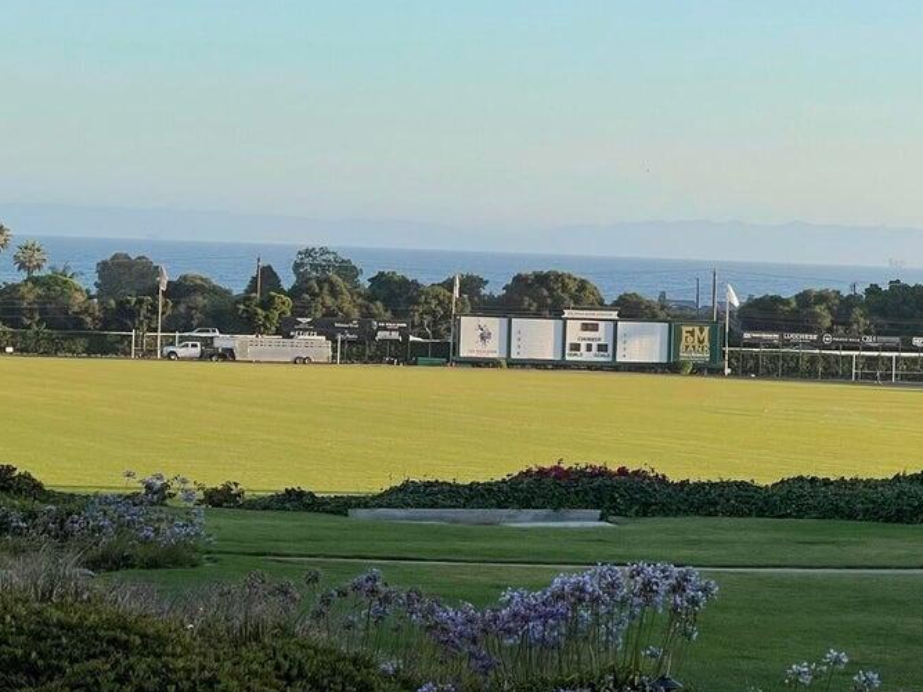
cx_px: 787
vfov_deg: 11.3
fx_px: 3492
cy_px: 194
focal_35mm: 131
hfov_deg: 14.9
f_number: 2.2
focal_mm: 7.5
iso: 20
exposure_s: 1/567
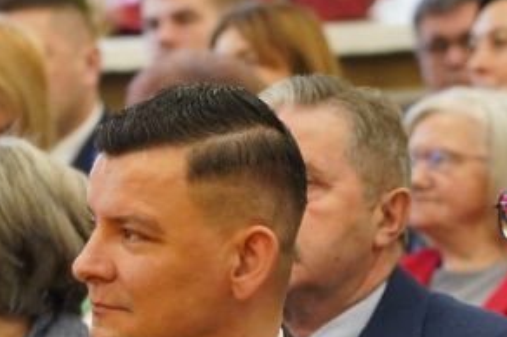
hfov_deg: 4.4
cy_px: 524
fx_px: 6584
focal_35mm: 468
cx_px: 123
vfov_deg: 2.9
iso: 1600
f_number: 4
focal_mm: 105
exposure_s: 1/125
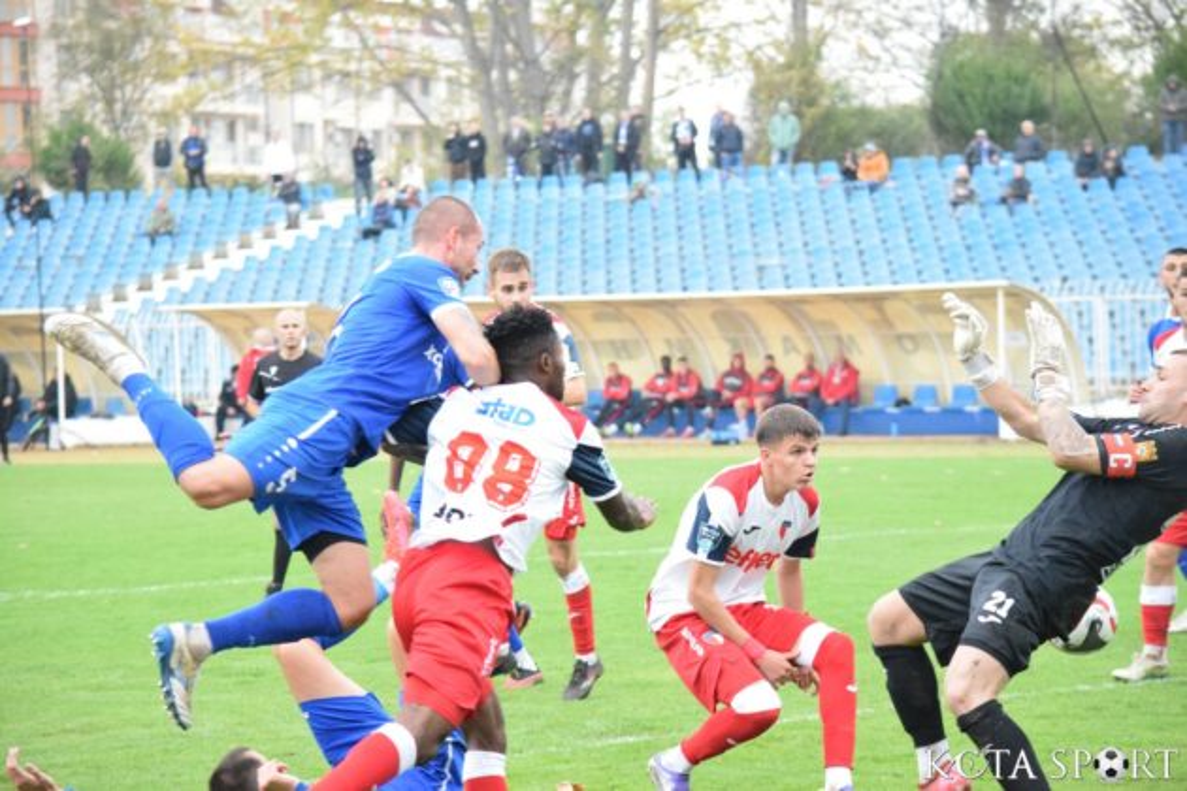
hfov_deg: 13.0
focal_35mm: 158
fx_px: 5193
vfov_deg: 8.7
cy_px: 396
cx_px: 594
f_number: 4.8
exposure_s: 1/1000
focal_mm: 105
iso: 6400
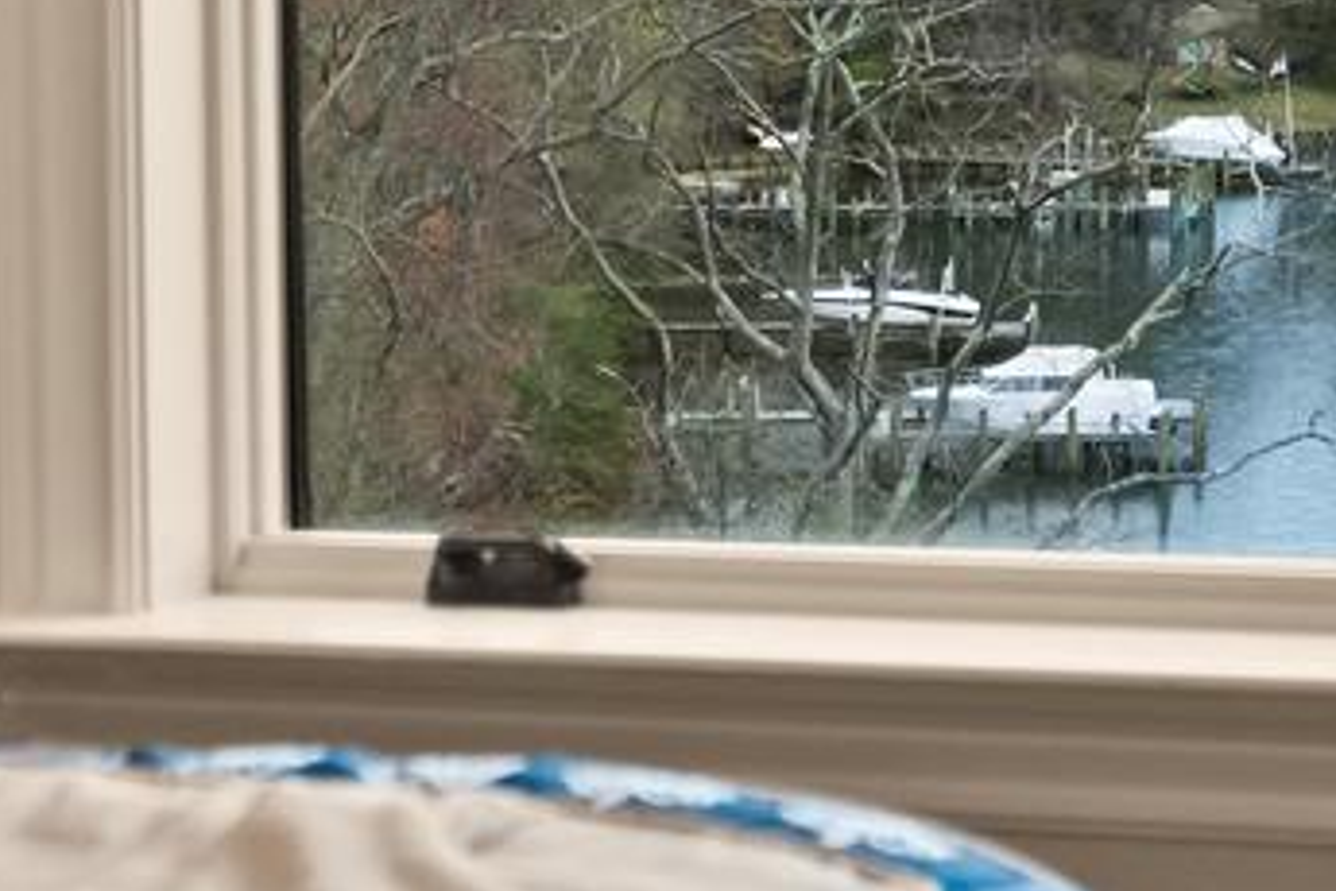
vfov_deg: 7.6
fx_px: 6605
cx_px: 782
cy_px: -292
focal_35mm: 178
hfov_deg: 11.5
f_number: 4
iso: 1250
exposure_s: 1/25
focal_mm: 30
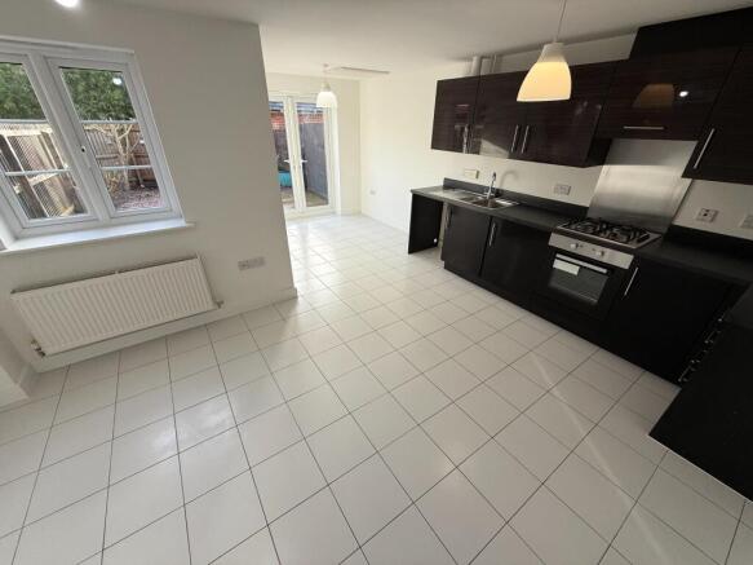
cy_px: 282
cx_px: 376
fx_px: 304
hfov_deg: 102.1
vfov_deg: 85.7
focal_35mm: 14
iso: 50
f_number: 2.2
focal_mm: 2.22
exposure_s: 1/118
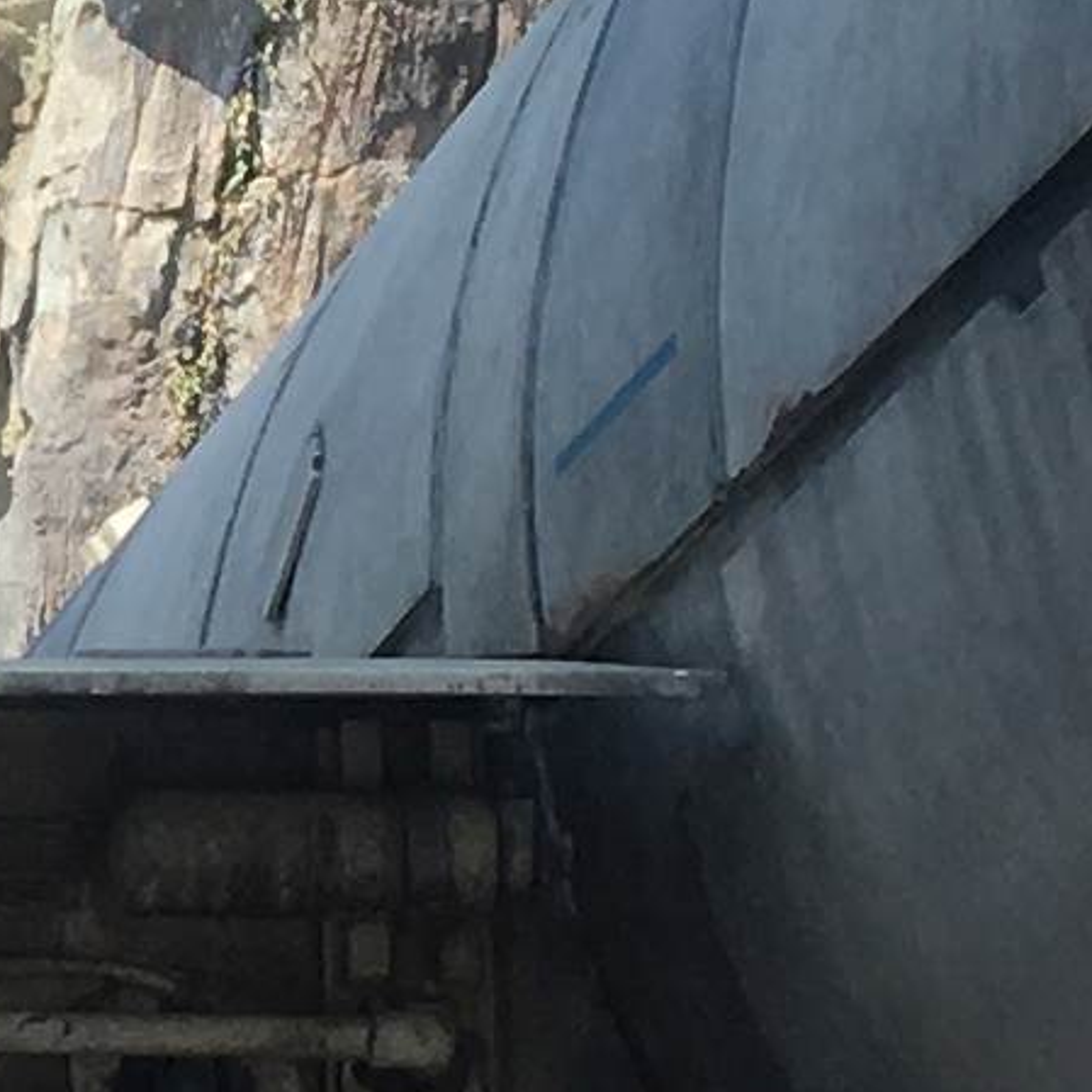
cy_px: 435
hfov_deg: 7.5
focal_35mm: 230
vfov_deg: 7.6
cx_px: -265
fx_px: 8209
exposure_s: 1/693
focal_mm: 4.15
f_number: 2.2
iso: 25
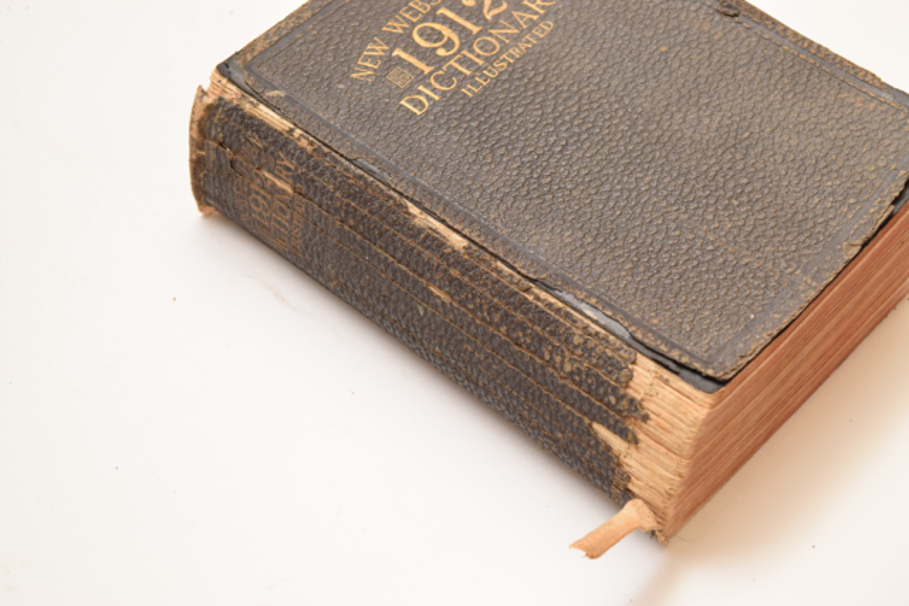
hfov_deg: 24.6
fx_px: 2083
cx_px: 454
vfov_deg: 16.6
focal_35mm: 82
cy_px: 303
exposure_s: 1/125
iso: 800
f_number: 6.3
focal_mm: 55
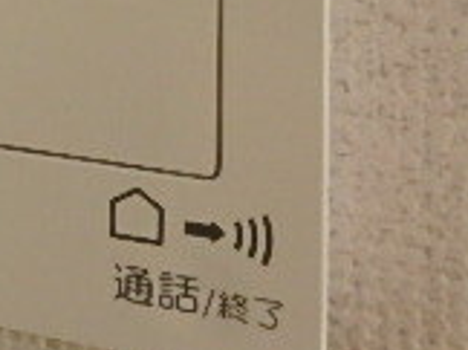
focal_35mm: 83
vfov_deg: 15.3
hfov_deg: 18.4
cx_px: -378
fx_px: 1120
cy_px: -278
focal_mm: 3.7
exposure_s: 1/30
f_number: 3.5
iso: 320
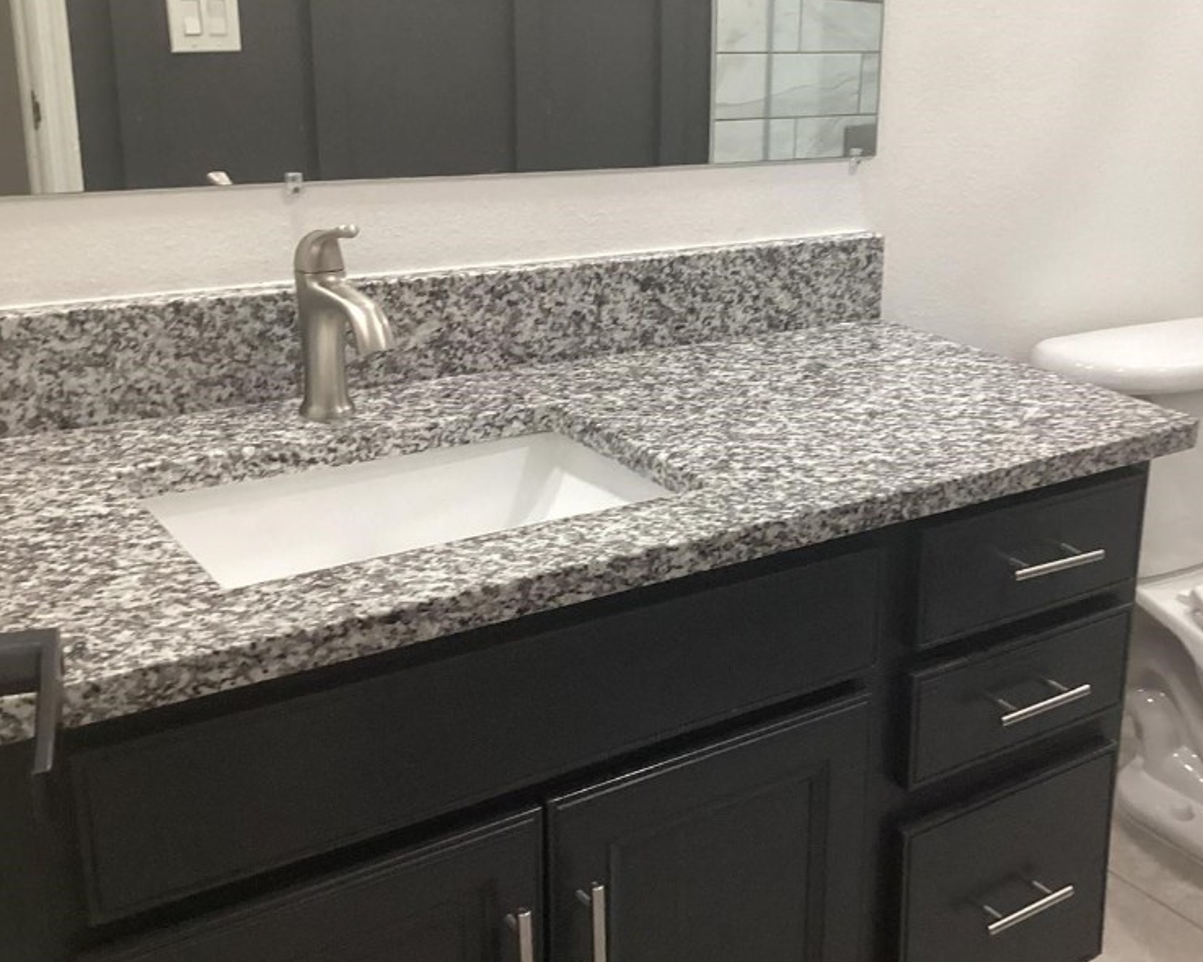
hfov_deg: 43.2
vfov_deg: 35.6
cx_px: 807
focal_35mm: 42
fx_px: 1495
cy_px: 434
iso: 160
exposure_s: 1/60
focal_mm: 3.3
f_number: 2.4
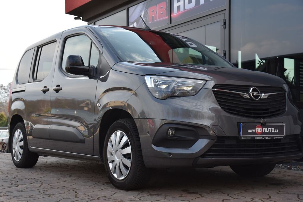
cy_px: 101
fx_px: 438
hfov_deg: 38.2
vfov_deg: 26.0
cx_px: 152
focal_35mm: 52
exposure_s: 1/320
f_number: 9
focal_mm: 52
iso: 500
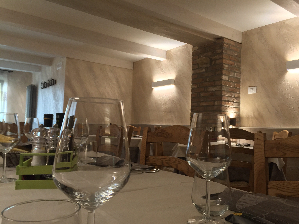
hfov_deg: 61.7
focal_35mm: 29
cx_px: 150
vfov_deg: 48.2
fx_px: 250
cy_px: 112
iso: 80
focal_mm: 4.15
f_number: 2.2
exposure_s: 1/33
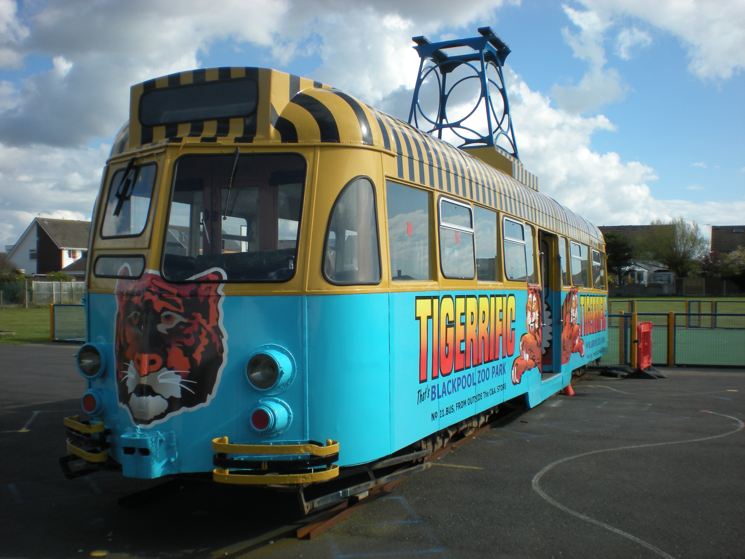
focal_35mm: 38
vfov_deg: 37.7
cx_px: 372
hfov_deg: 49.0
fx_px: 818
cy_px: 280
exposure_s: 1/440
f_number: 4.6
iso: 64
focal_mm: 6.3
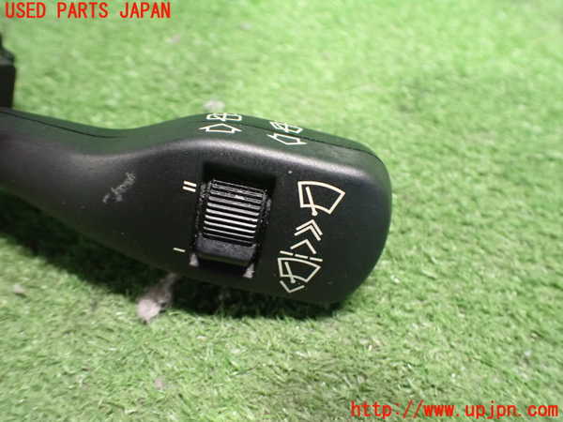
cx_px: 282
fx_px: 488
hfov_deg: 60.0
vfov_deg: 46.8
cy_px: 211
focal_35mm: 30
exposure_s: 1/30
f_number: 2.3
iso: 1250
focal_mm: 5.4
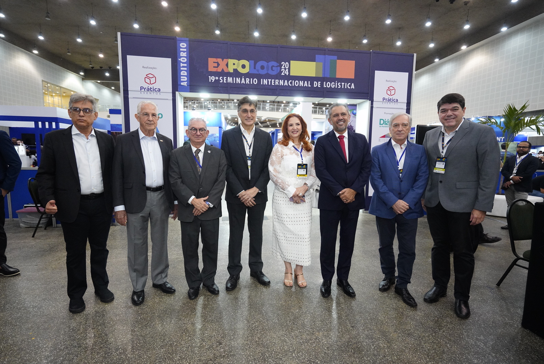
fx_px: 257
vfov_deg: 70.5
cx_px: 272
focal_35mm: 17
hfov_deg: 93.2
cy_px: 182
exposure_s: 1/160
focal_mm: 17
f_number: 4.5
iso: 6400
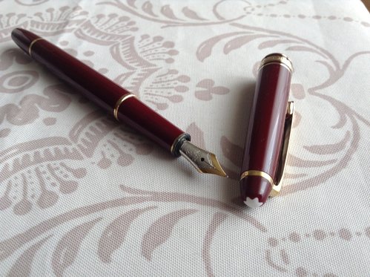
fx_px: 352
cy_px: 138
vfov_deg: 42.9
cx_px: 185
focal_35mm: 33
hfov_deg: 55.4
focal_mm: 3.3
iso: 32
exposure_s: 1/30
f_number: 2.4
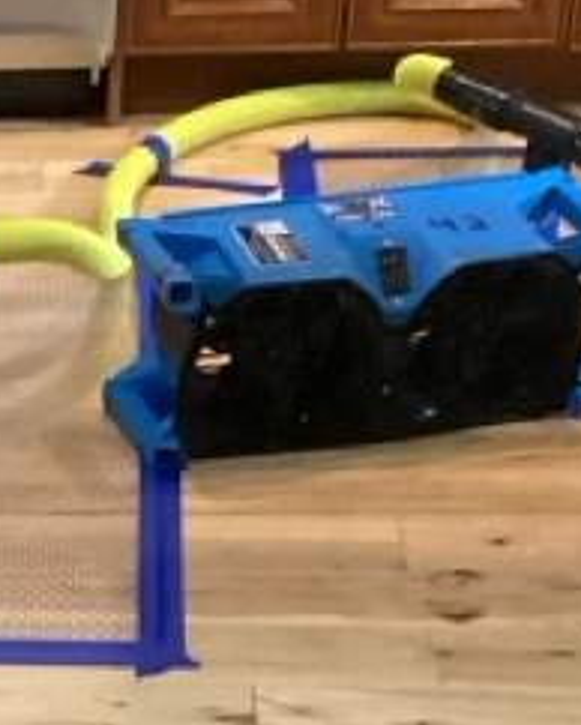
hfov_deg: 11.2
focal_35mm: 128
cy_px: 926
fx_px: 2748
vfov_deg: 14.4
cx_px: -503
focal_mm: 3.3
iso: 400
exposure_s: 1/40
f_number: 2.4
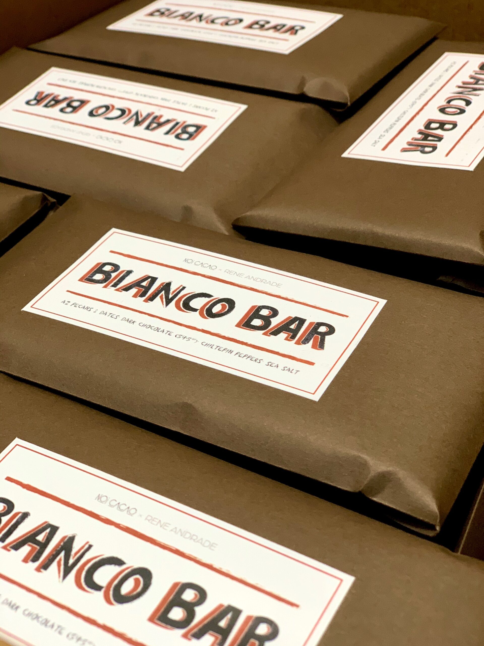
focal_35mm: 52
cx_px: 242
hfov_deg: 28.0
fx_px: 969
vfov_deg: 36.8
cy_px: 323
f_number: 2.4
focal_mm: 6
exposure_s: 1/60
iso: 160
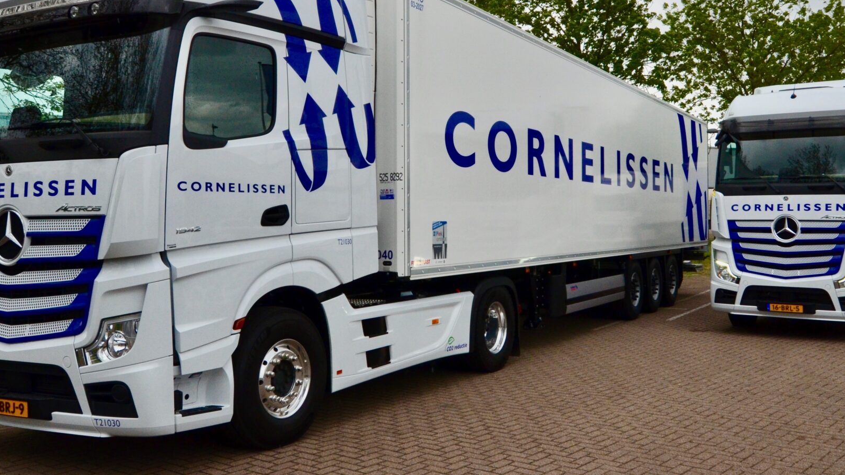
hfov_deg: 56.4
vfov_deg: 33.7
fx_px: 784
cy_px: 207
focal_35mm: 35
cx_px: 478
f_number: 11
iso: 640
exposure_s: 1/400
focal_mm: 14
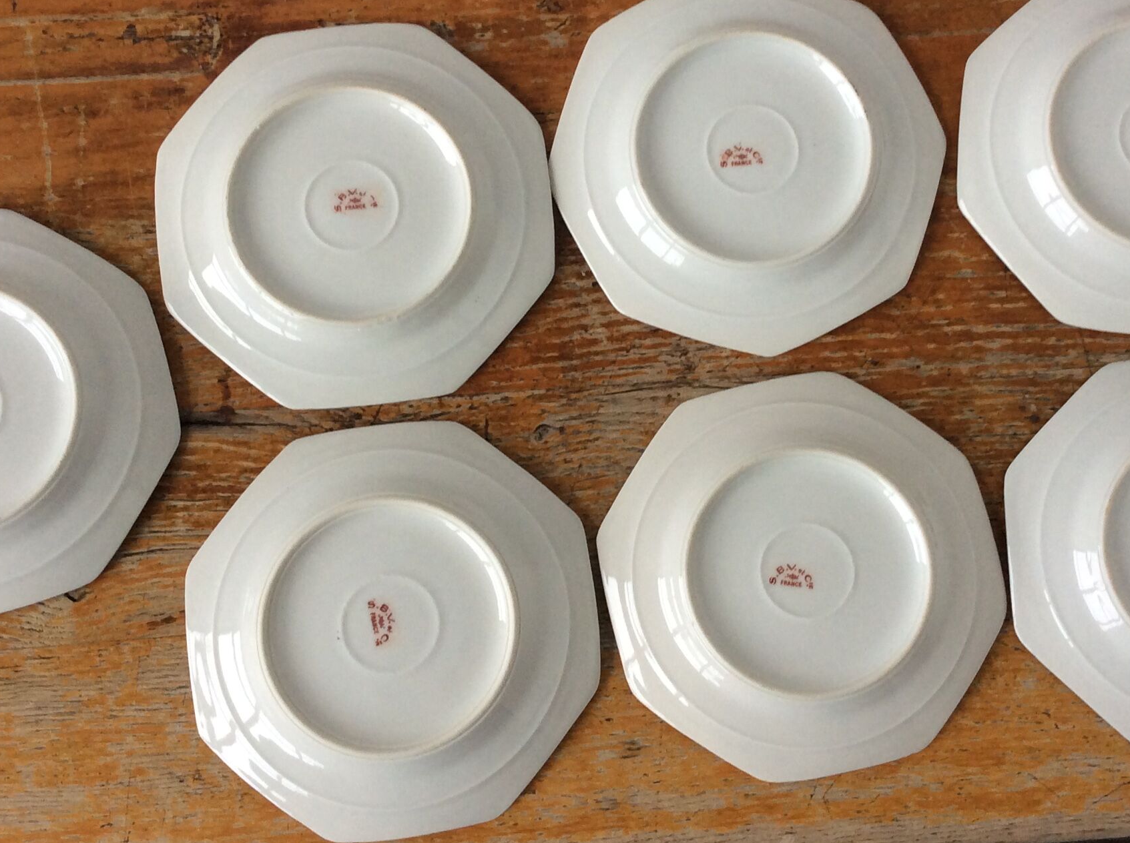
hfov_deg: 39.0
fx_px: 1597
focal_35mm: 49
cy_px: 365
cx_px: 591
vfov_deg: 29.6
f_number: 2.4
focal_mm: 3.3
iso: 50
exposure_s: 1/25
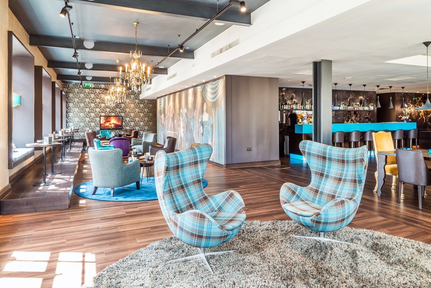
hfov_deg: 73.7
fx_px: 287
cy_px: 144
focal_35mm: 24
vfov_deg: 53.2
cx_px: 216
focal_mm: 24
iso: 100
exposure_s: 1.3
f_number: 11
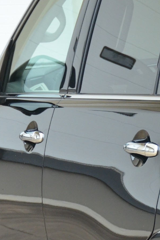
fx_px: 1560
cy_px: 141
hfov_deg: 5.8
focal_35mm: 234
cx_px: 214
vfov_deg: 8.8
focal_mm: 56
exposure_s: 1/500
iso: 1250
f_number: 4.8
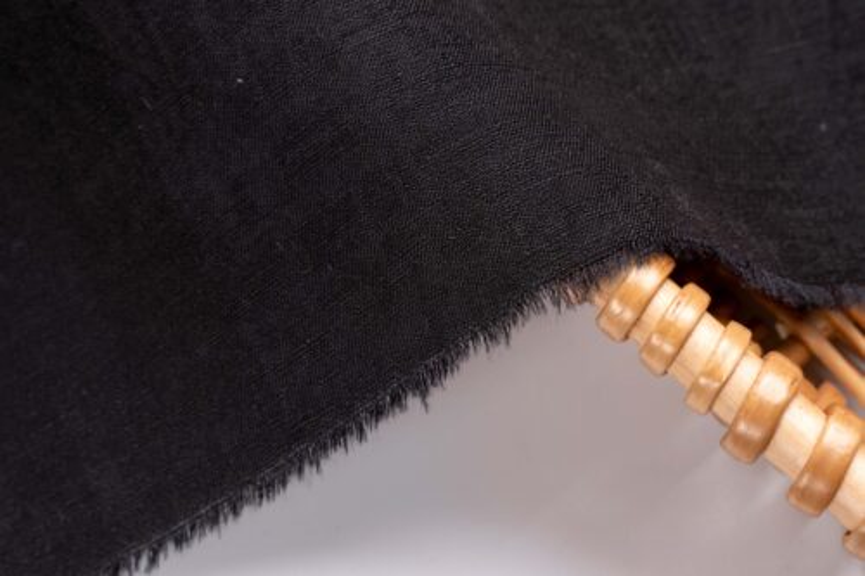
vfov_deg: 16.3
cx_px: 432
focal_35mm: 84
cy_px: 288
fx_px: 2018
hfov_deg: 24.2
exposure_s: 1/125
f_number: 13
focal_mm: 56
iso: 100
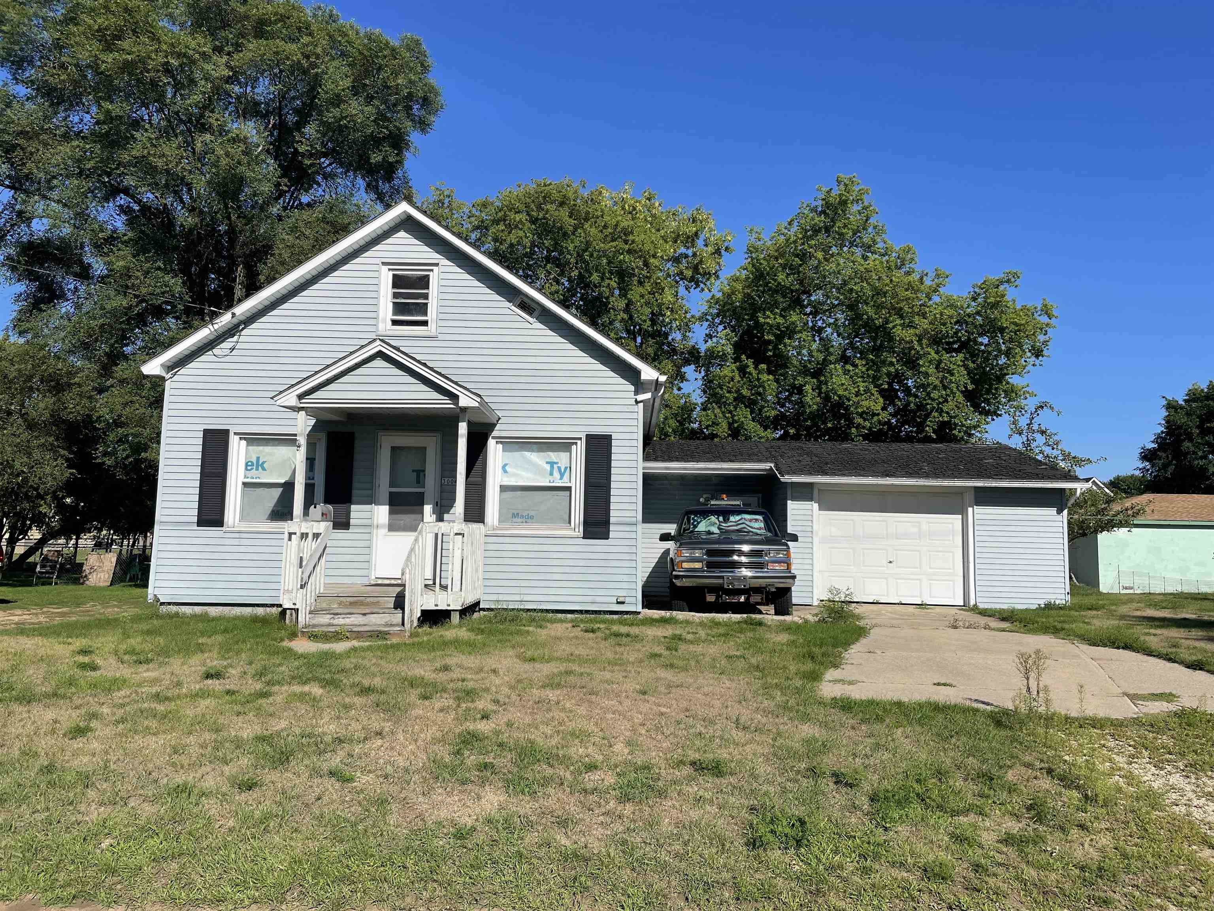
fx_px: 912
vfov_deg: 53.1
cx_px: 607
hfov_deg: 67.3
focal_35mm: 26
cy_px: 456
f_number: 1.6
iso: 32
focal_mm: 4.2
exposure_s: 1/5556
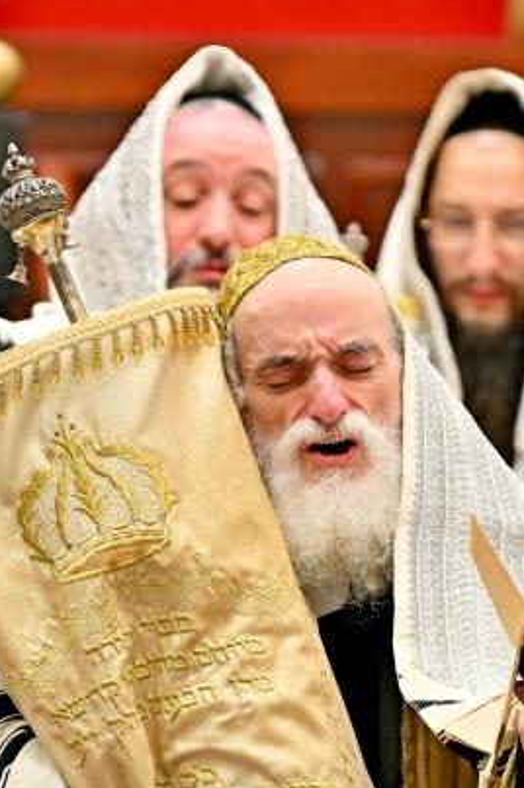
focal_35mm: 704
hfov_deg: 1.9
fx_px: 15396
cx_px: 377
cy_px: 821
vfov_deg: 2.9
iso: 160
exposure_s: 1/250
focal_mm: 185
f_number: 2.8
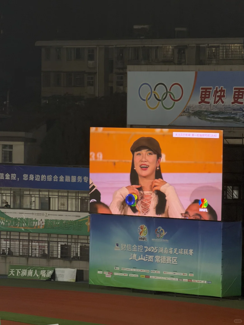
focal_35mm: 200
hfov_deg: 7.4
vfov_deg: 9.9
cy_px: 162
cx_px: 122
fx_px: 1880
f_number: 2.8
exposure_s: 1/100
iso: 160
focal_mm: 16.89
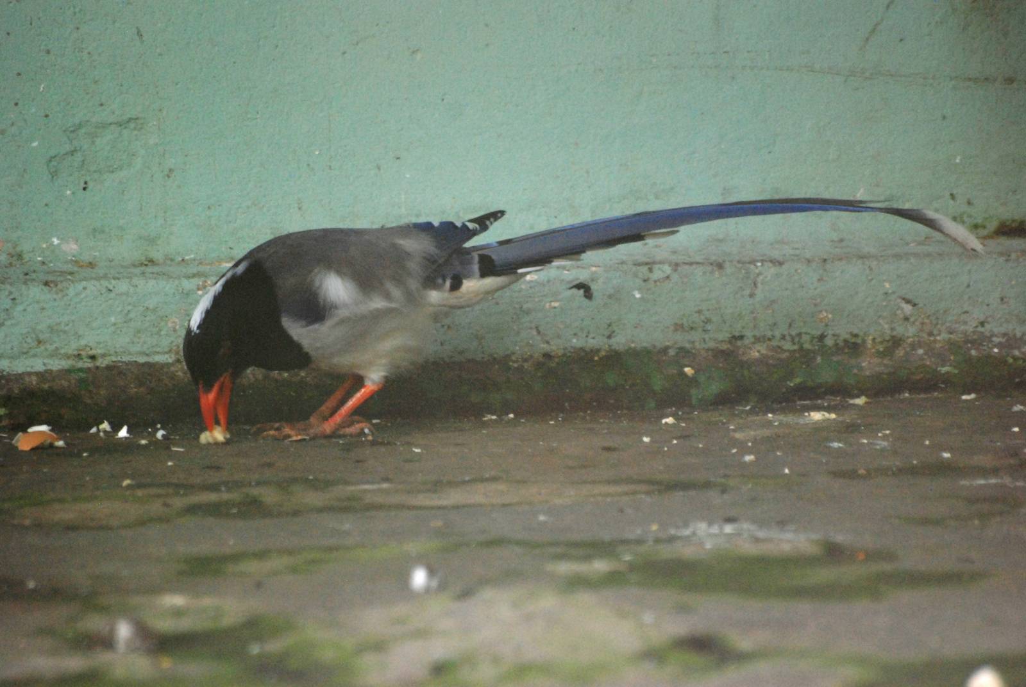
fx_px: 12840
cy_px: 344
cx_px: 513
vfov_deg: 3.1
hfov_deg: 4.6
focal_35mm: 450
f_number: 5.6
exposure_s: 1/160
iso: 1600
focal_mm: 300
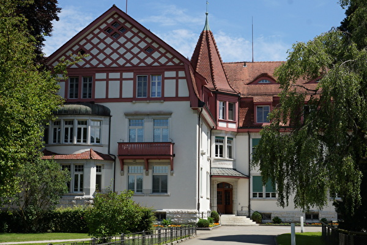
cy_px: 122
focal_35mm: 52
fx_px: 535
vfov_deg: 25.8
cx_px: 184
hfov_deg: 37.9
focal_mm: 35
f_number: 10
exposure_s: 1/400
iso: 200
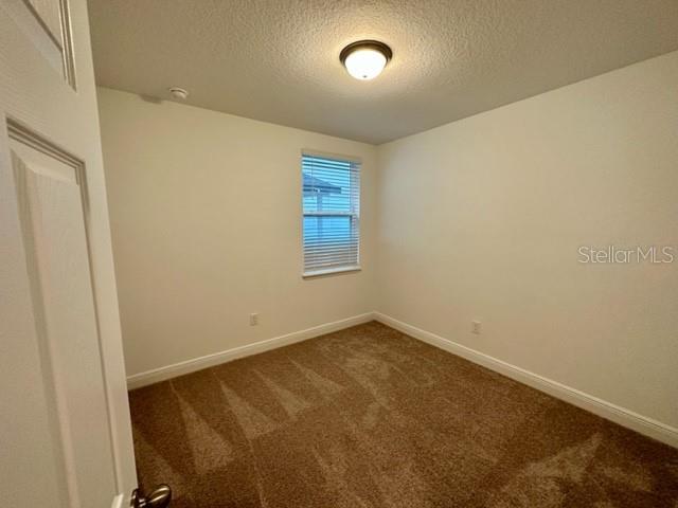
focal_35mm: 14
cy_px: 254
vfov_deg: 85.7
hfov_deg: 102.1
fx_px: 274
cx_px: 339
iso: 320
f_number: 2.2
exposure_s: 1/120
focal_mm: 2.22
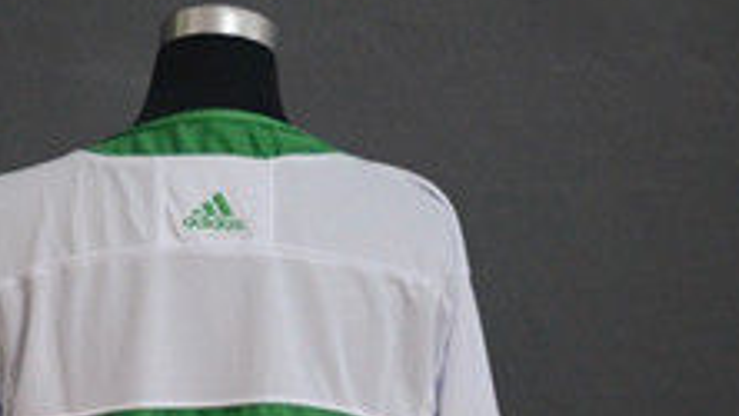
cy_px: 498
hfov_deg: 13.3
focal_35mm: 159
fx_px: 3120
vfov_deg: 7.6
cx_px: -57
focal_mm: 45
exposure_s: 1/50
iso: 4000
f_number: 4.5
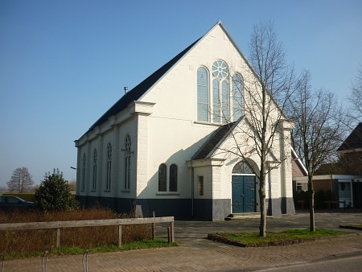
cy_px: 136
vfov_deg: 43.0
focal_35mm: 33
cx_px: 181
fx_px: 345
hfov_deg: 55.3
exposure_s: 1/200
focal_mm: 5.5
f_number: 8
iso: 80
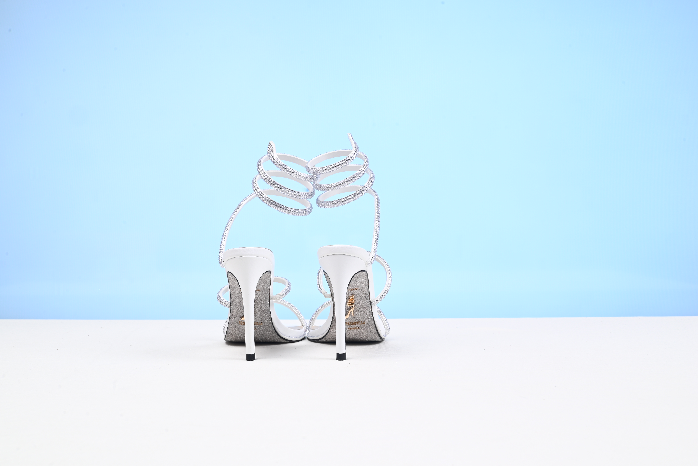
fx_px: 776
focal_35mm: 40
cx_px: 349
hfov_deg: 48.4
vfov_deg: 33.4
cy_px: 233
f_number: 16
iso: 100
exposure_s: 1/2
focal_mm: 40
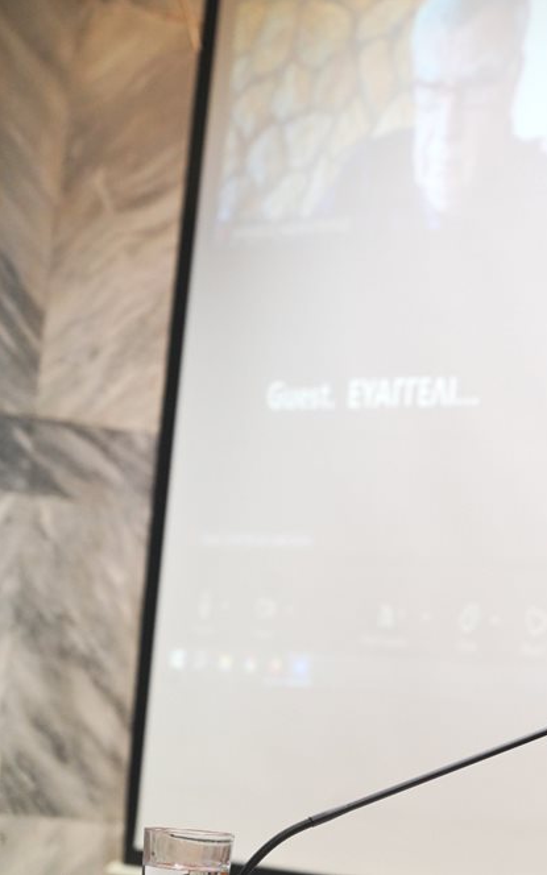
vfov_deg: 15.8
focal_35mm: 132
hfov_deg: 9.8
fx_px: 3148
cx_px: 656
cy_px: 437
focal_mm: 86
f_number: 5.6
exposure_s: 1/400
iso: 4000
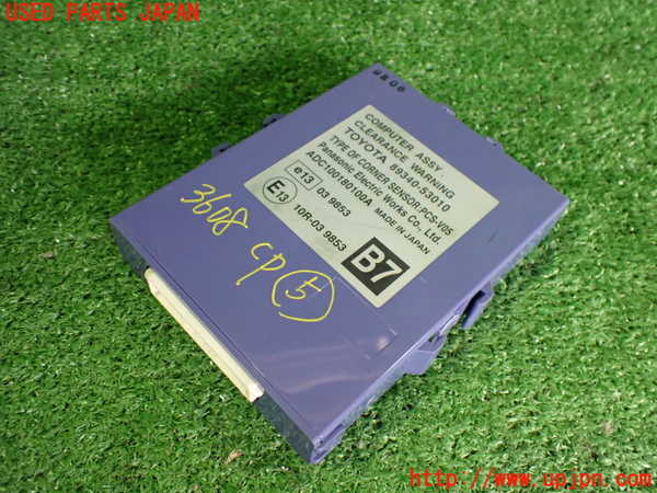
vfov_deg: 46.8
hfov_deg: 60.0
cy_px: 246
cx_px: 328
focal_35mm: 30
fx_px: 569
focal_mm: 5.4
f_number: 2.3
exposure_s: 1/50
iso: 800
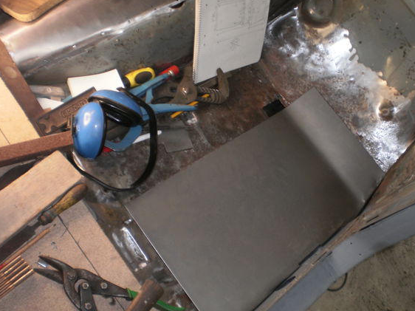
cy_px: 169
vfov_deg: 35.1
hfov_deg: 45.7
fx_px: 491
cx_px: 228
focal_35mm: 41
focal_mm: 6.3
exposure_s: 1/30
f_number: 3.1
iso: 125
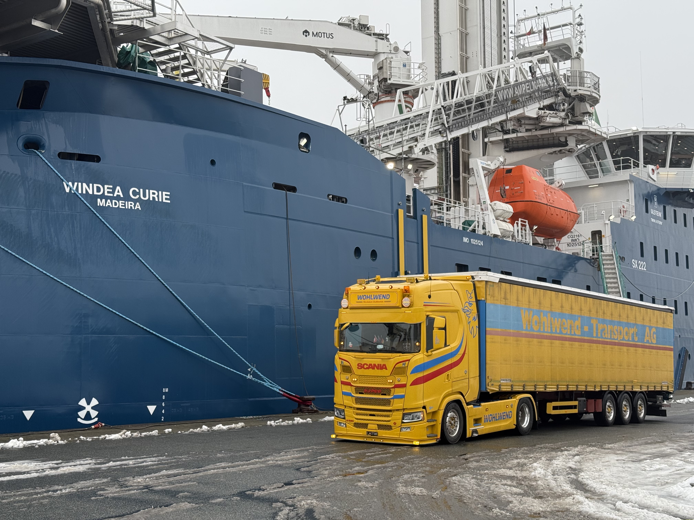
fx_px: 962
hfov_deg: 39.7
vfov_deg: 30.3
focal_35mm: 48
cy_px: 260
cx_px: 347
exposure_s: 1/846
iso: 100
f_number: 1.78
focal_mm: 6.76
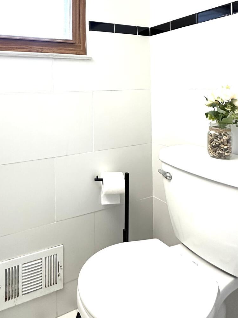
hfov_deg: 48.1
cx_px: 63
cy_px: 88
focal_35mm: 28
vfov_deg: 60.7
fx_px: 257
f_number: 2.2
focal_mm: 2.22
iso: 160
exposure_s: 1/60
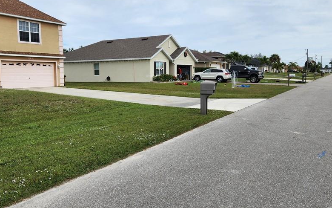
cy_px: 90
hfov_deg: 59.6
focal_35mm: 32
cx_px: 152
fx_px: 290
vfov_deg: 39.4
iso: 20
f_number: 1.8
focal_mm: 5.4
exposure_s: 1/1550
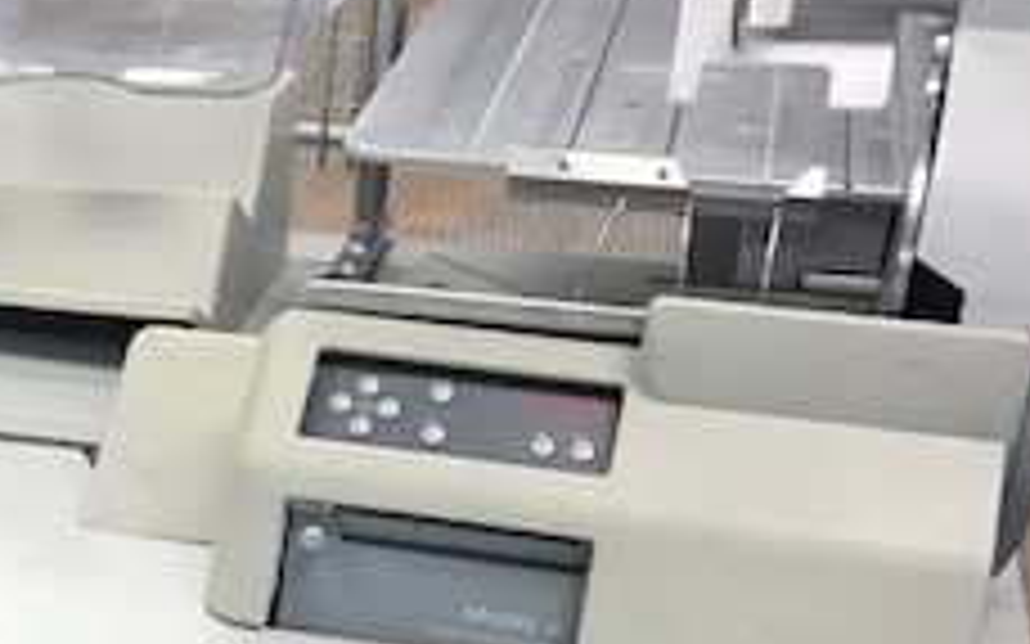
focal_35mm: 83
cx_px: -270
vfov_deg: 15.4
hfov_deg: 22.6
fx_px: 2329
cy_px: 685
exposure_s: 1/30
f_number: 1.8
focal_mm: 3.99
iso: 20
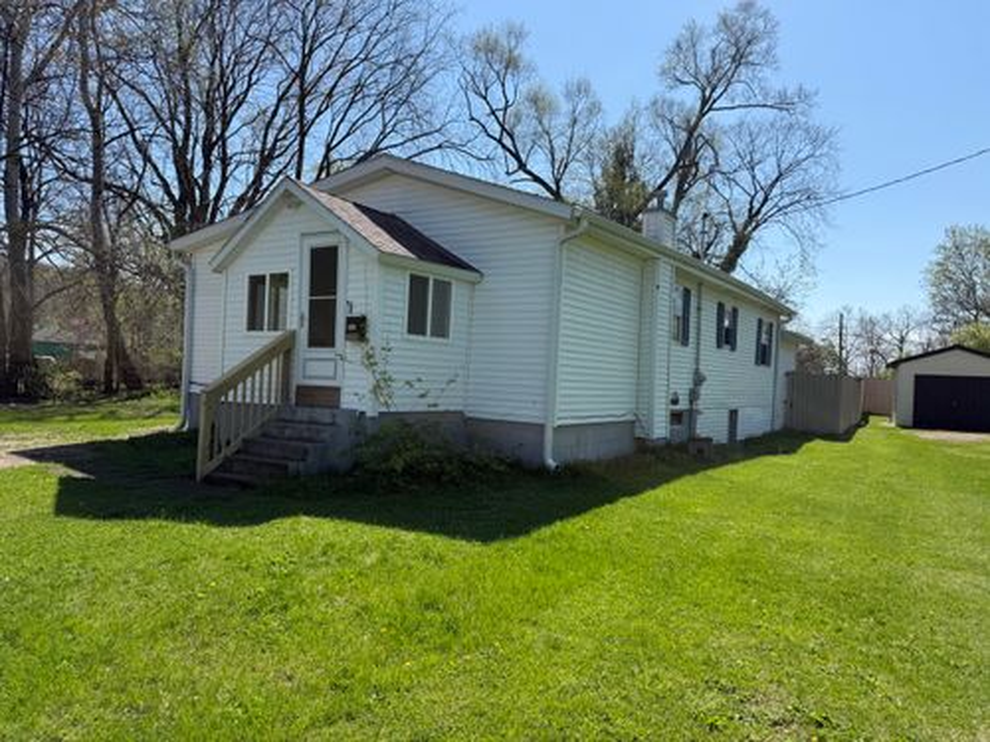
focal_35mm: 24
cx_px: 495
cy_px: 371
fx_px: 686
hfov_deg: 71.6
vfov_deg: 56.8
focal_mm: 6.76
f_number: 1.78
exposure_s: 1/3953
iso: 80
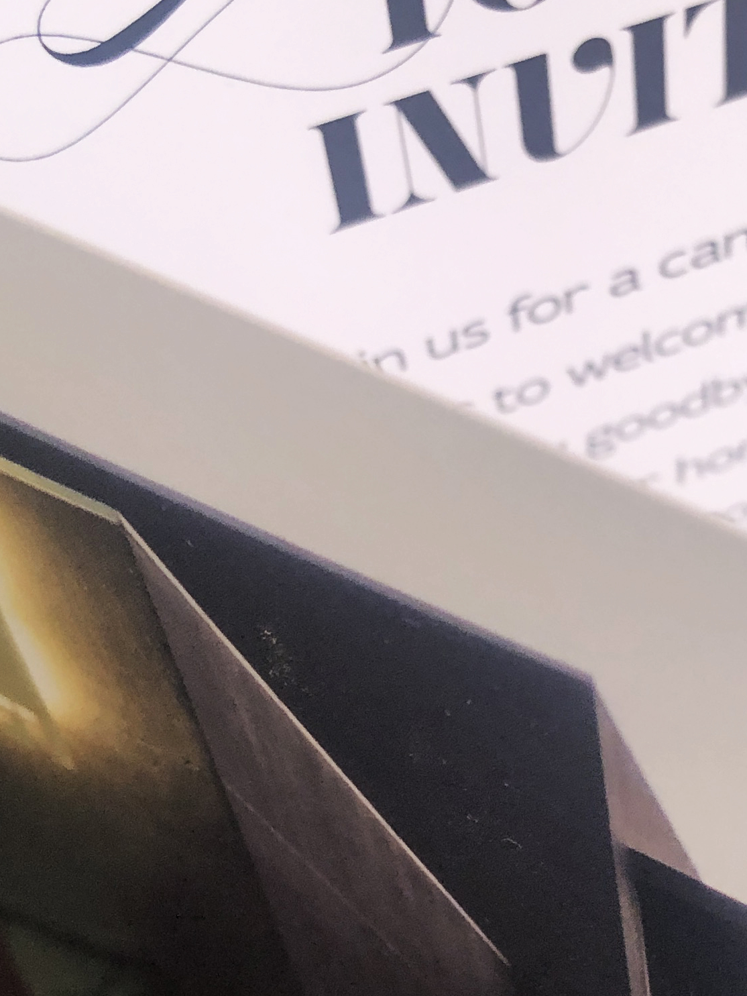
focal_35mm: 76
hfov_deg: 19.1
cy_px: 673
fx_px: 2186
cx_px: 663
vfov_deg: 25.5
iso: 32
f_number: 1.8
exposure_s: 1/30
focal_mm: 3.99
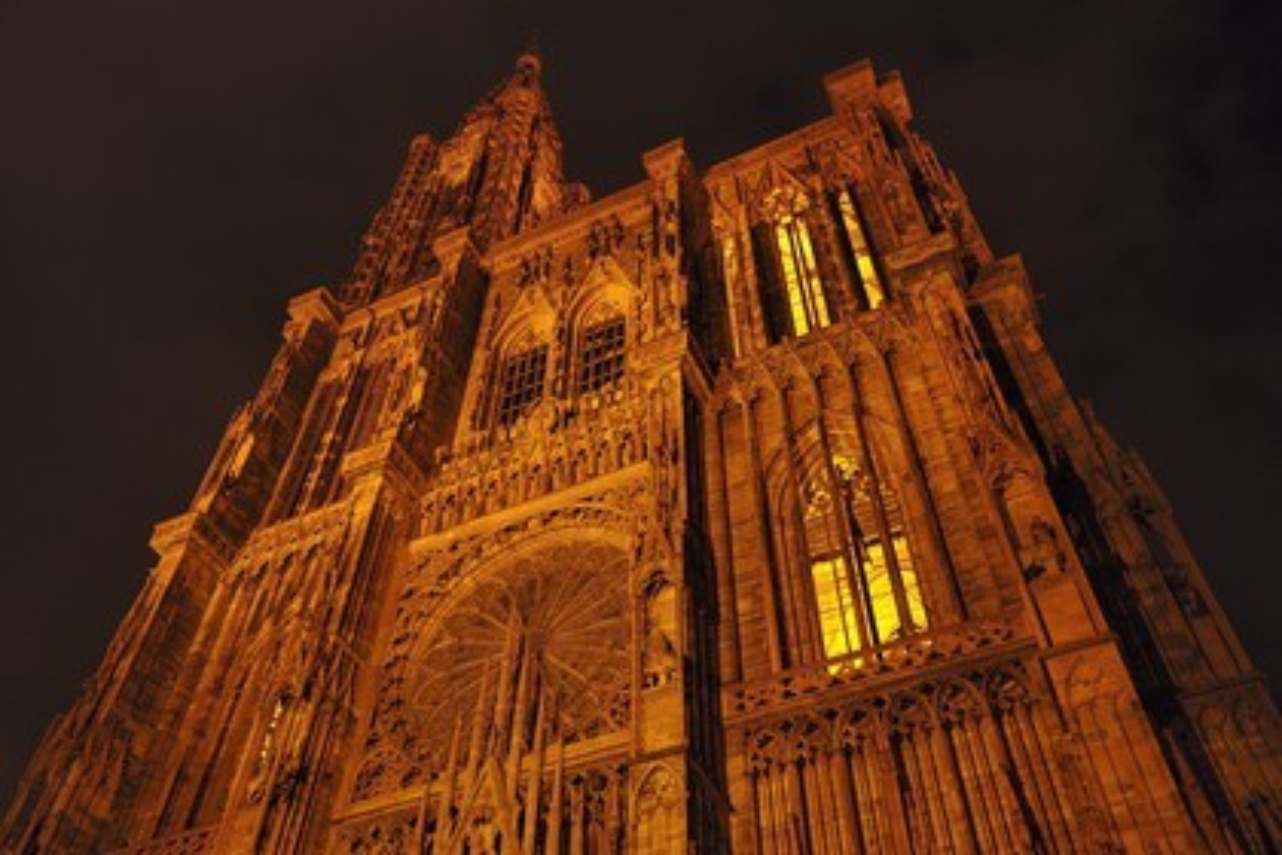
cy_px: 428
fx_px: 1033
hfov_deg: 63.7
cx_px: 641
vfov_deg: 45.0
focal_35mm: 29
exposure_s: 1/3.33
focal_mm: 29
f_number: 4.5
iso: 1000
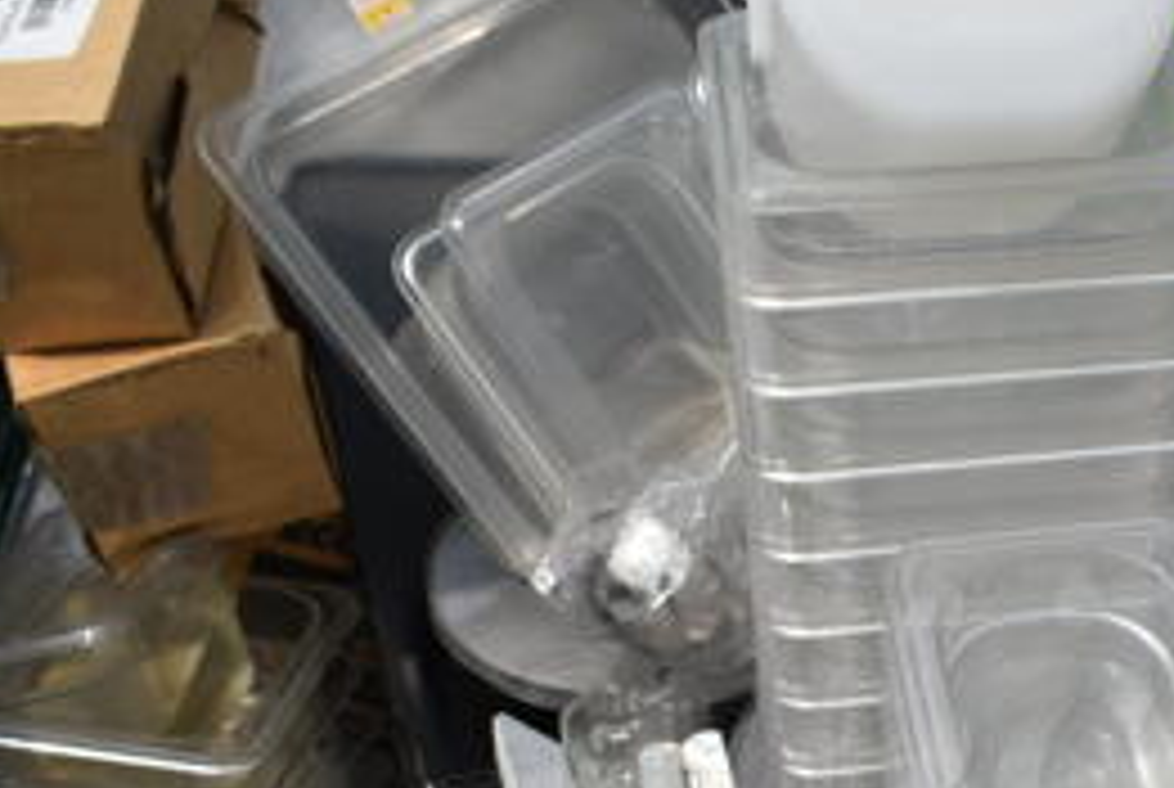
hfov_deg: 27.6
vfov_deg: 19.0
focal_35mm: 70
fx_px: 2287
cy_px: 788
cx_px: 1080
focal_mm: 20
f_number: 9
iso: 200
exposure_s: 1/800
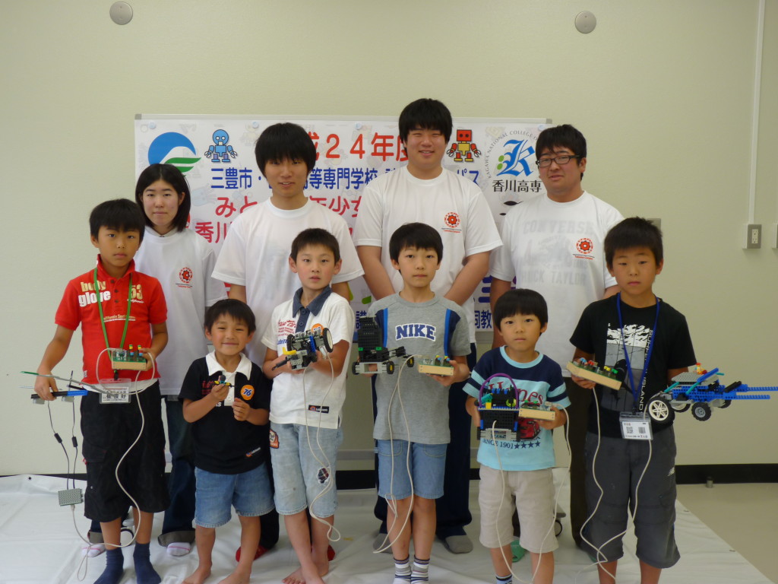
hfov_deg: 49.0
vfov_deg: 37.7
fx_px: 854
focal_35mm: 38
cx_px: 389
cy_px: 292
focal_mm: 6.8
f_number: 3
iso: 80
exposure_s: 1/40
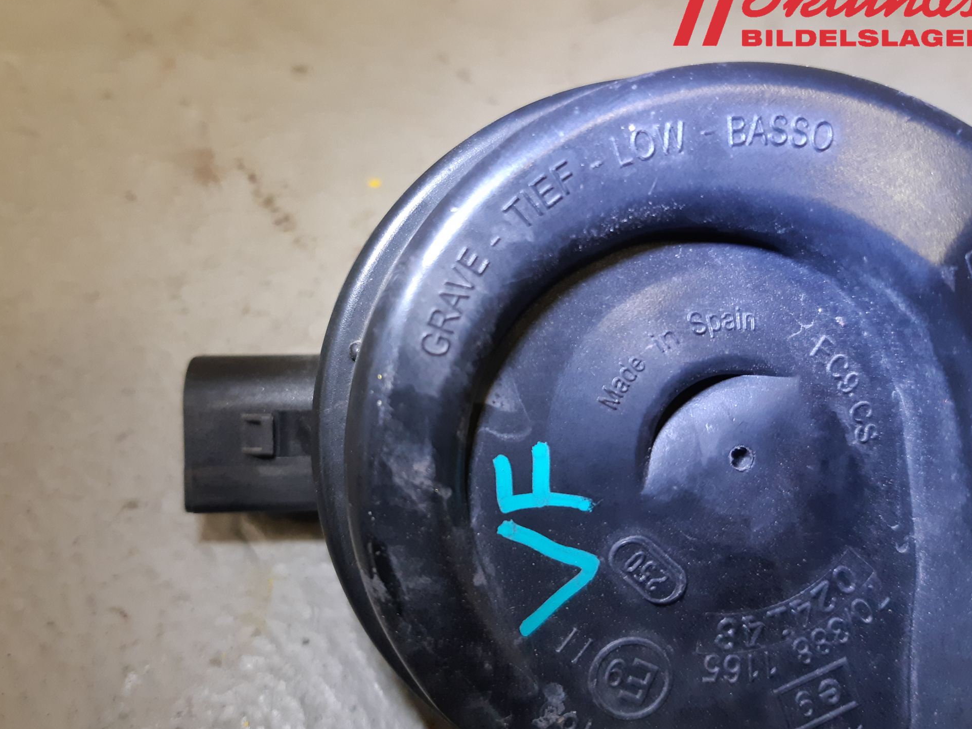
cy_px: 352
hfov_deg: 63.4
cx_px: 464
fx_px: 786
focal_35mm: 28
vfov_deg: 49.7
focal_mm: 3.93
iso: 200
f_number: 1.7
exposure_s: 1/60
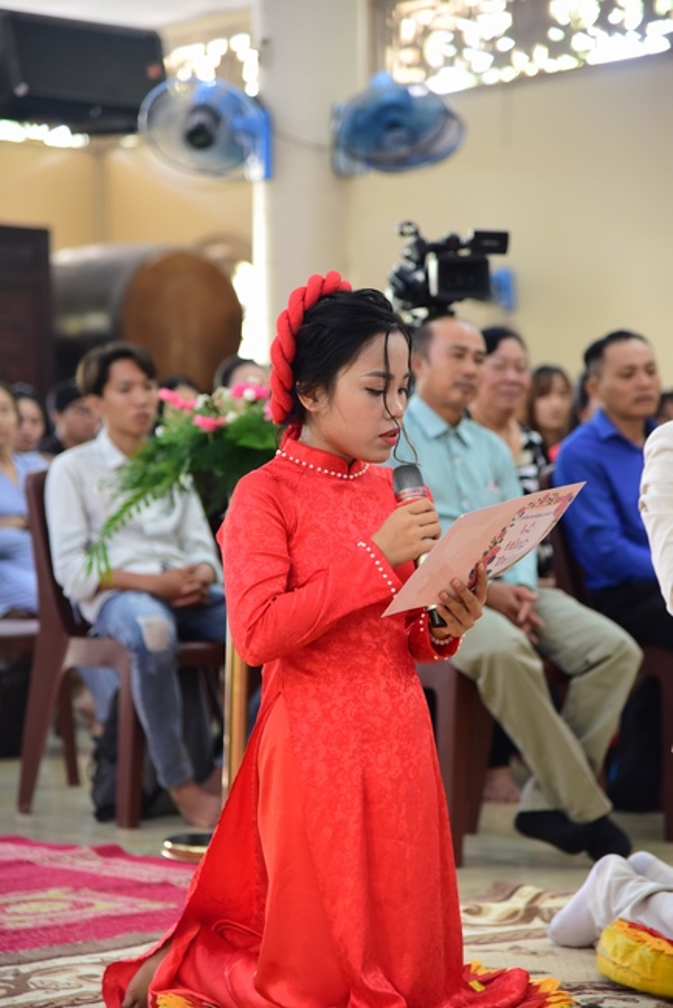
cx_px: 336
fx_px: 2941
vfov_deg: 19.4
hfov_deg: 13.1
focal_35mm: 105
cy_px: 504
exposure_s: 1/50
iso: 1600
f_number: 4
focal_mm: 105
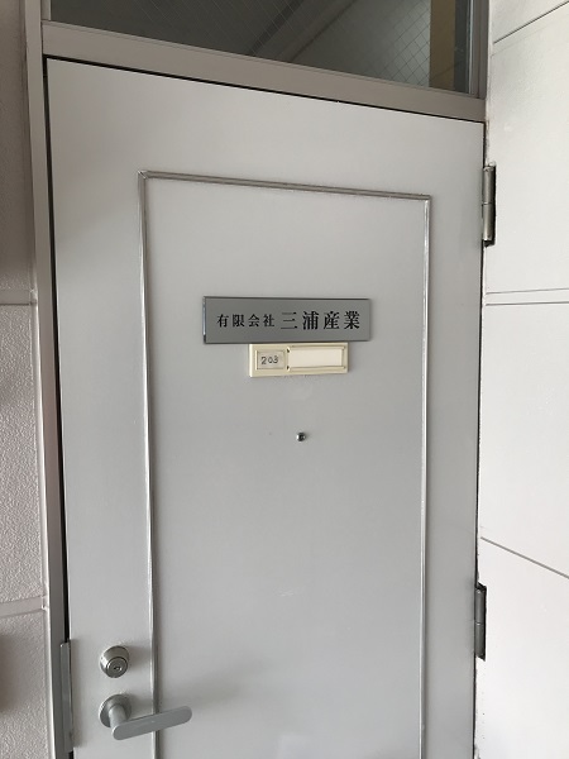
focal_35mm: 28
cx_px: 284
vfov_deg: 63.4
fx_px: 614
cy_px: 380
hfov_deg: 49.7
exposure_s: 1/60
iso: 25
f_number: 1.8
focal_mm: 3.99
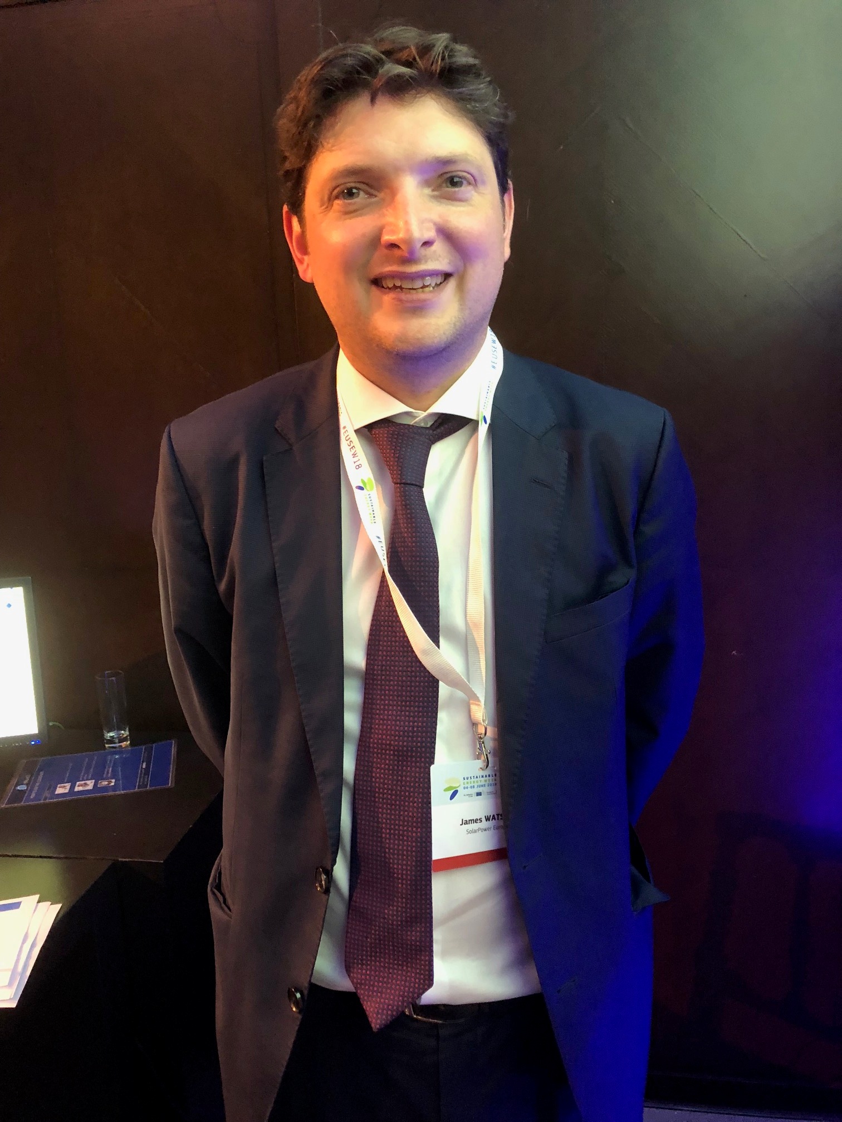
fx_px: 908
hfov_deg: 49.7
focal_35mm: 28
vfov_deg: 63.4
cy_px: 561
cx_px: 421
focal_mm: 3.99
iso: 100
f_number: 1.8
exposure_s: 1/9
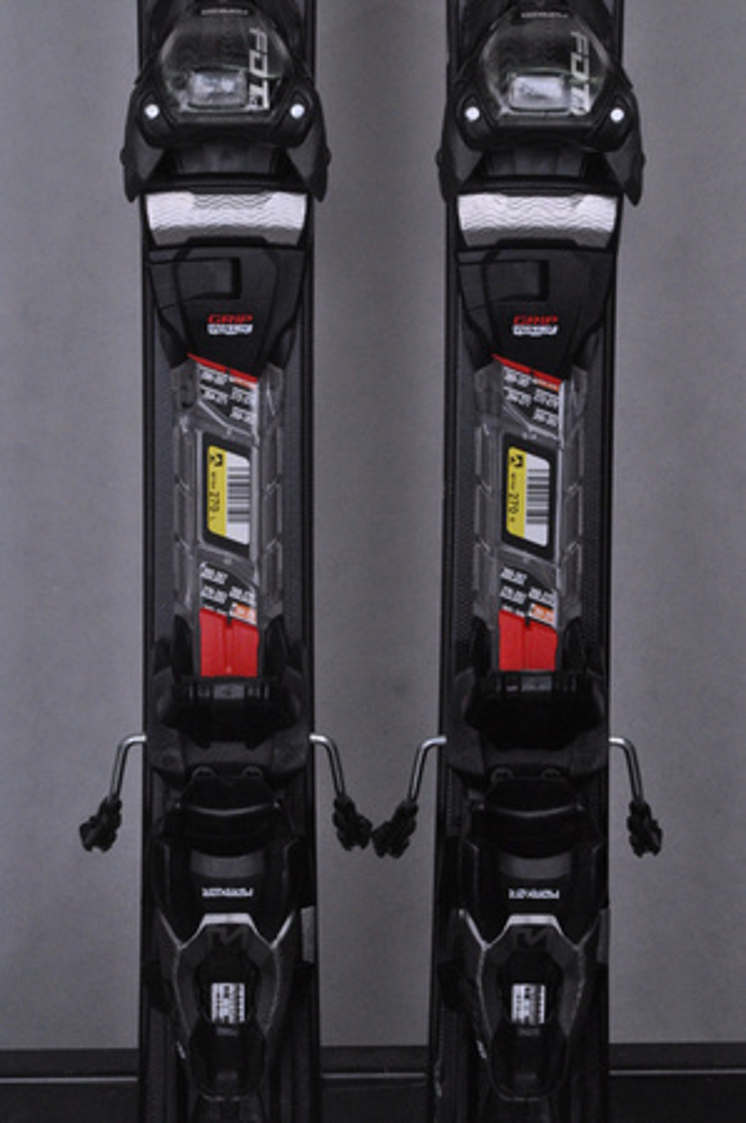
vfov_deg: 16.1
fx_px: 3972
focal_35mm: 128
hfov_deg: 10.7
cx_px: 373
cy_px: 562
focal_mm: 85
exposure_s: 1/125
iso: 3200
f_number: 11
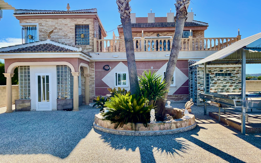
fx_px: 199
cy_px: 86
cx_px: 130
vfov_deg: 44.5
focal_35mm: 28
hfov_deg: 66.5
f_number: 1.6
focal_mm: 5.1
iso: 32
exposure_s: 1/2488
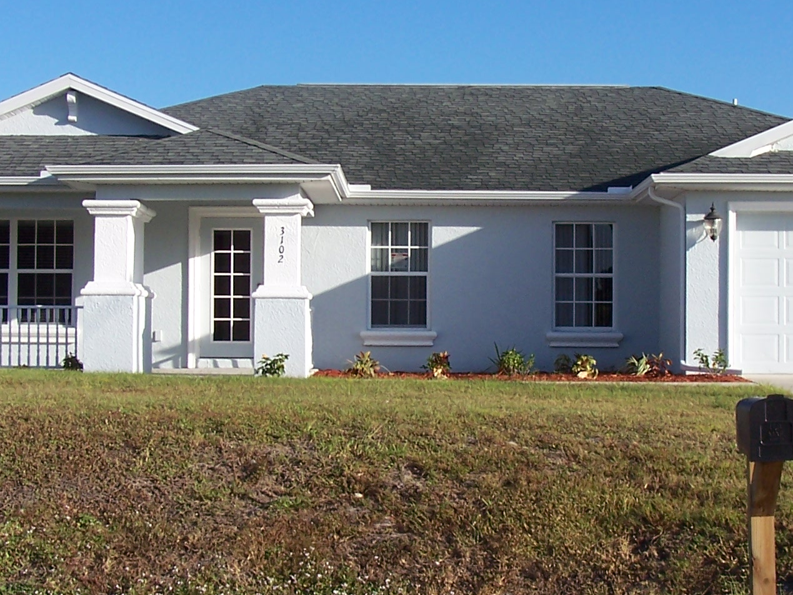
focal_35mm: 69
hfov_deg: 28.1
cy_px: 308
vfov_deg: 21.3
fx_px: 1581
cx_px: 480
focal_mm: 6.3
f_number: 4
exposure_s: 1/500
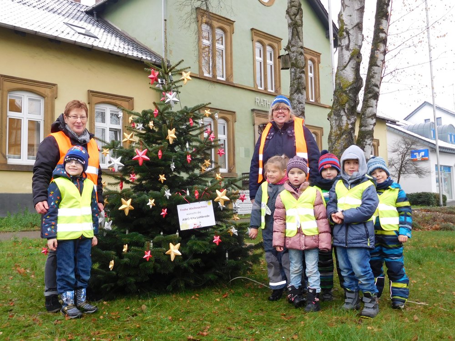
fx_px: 460
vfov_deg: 40.7
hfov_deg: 52.6
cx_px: 228
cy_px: 170
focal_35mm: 35
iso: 125
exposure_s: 1/30
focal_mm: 6.2
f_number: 3.8
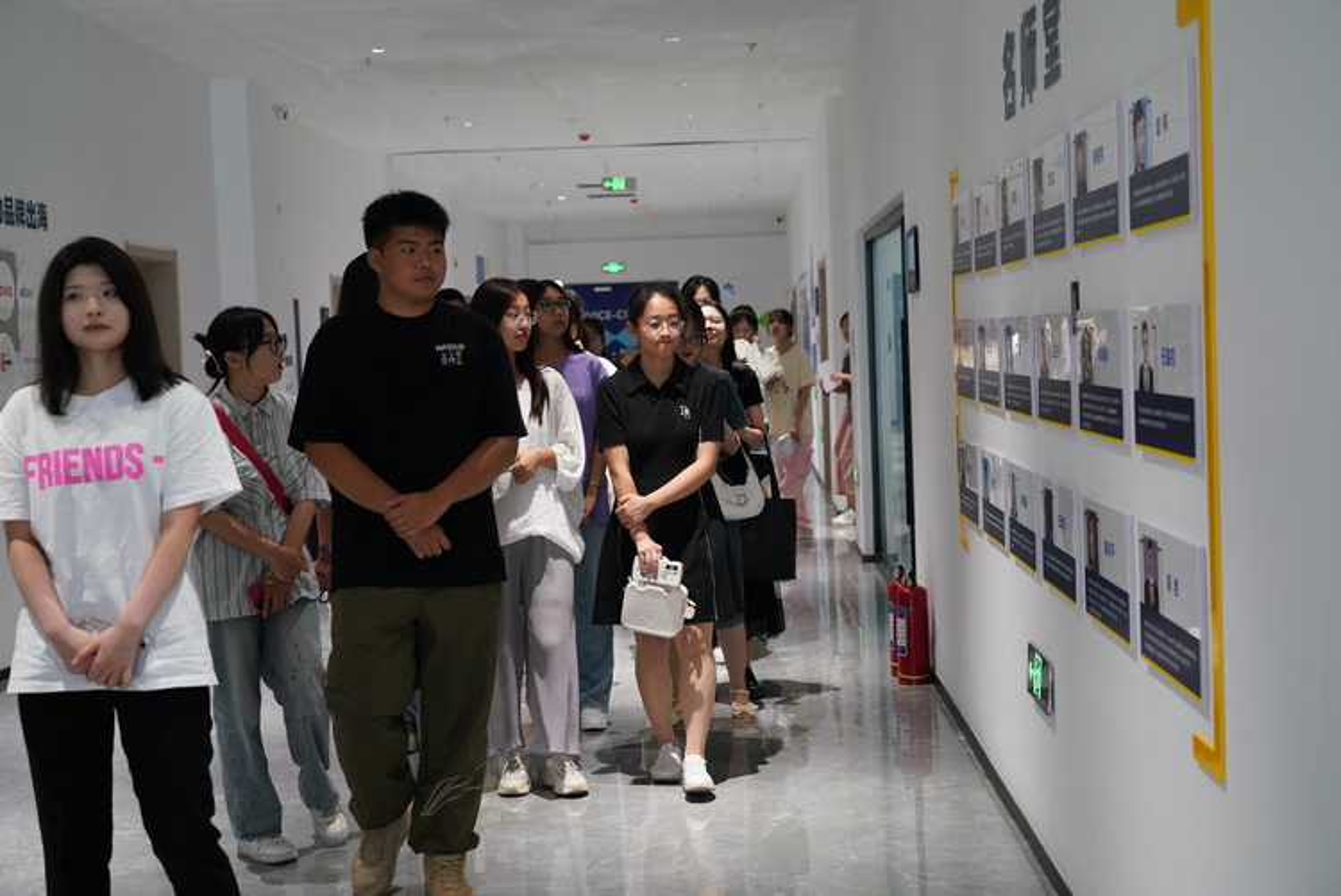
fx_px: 1864
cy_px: 448
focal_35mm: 50
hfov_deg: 39.6
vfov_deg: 27.0
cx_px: 670
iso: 3200
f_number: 4
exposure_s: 1/160
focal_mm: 50
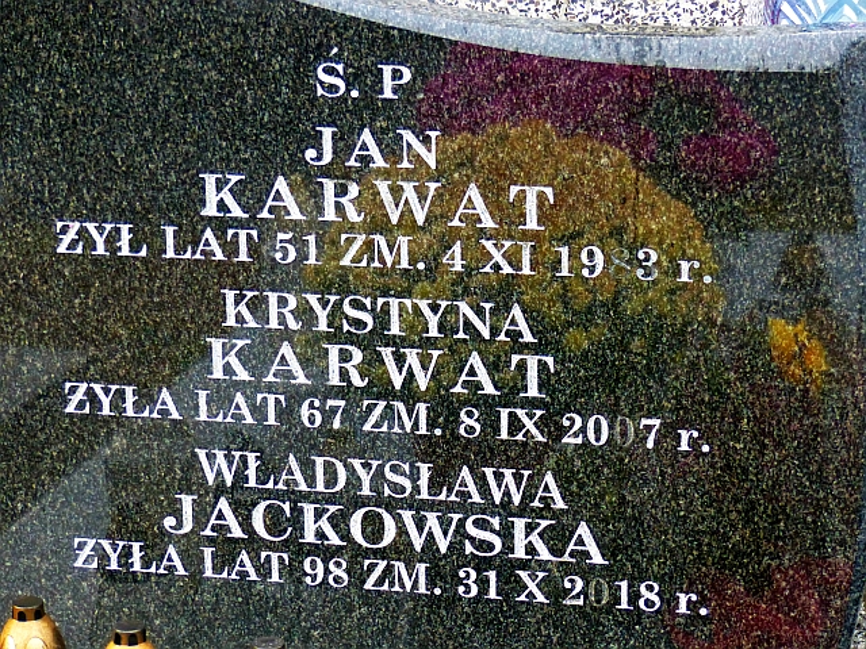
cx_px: 433
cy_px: 324
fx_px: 2602
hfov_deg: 18.9
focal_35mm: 104
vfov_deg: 14.2
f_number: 2.8
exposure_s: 1/50
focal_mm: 18.7
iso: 400
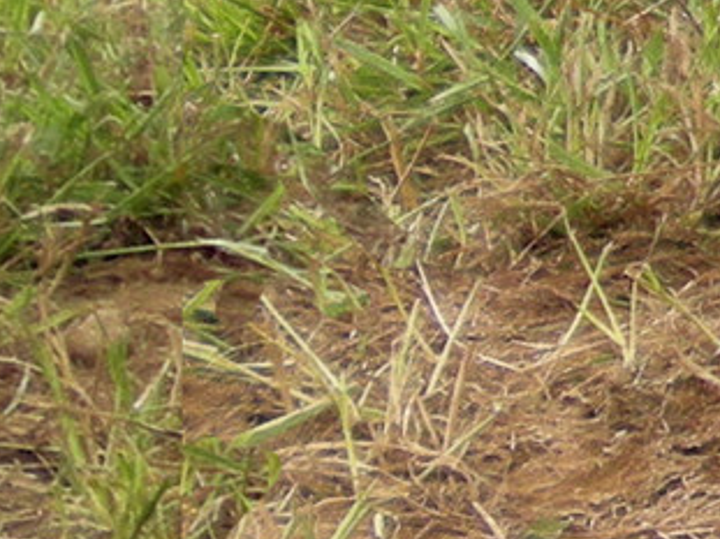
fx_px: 7194
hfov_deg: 5.4
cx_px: 2148
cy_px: -914
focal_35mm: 346
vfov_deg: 4.2
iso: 50
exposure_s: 1/69.8
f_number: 3.9
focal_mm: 9.3
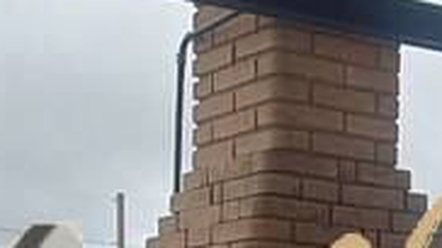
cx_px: 316
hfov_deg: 19.0
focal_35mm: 112
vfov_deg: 10.4
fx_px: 1311
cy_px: 394
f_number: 2.2
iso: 50
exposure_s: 1/548
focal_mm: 1.8
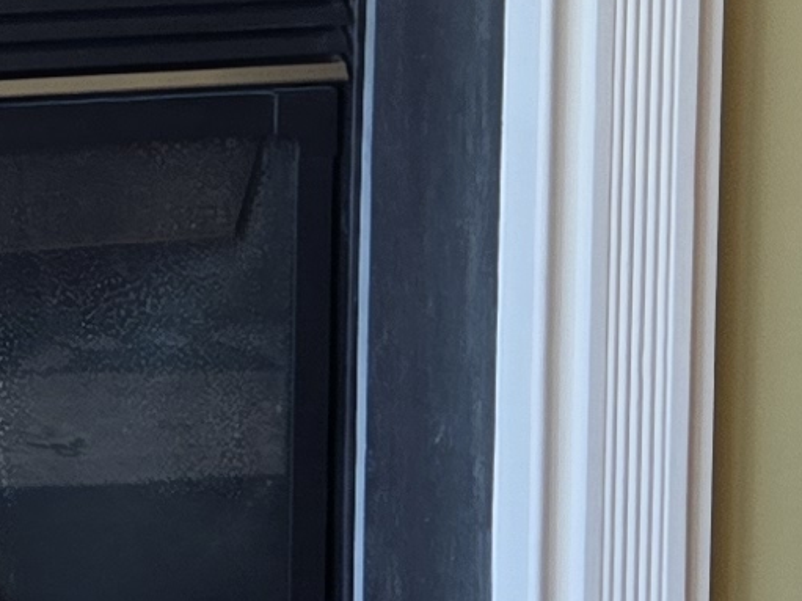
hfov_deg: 10.2
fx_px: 4169
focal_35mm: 180
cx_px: -786
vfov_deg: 8.0
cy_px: -378
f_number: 1.8
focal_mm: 5.4
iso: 32
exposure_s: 1/120
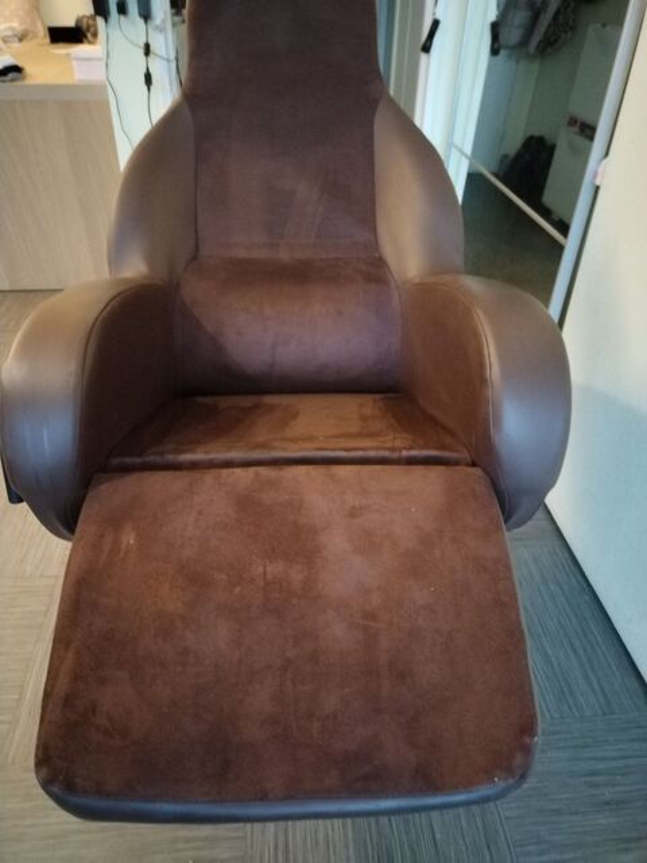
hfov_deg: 53.1
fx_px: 648
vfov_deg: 67.3
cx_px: 324
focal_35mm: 26
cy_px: 432
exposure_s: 1/16.7
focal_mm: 4.75
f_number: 1.8
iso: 3251
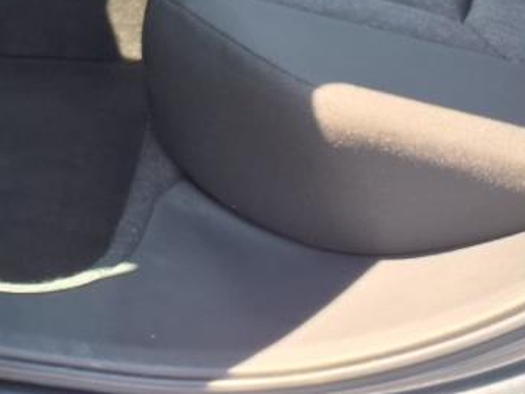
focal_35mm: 82
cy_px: -118
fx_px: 1244
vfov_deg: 17.0
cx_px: 92
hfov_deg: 23.4
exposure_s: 1/120
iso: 64
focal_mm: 3.58
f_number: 1.9
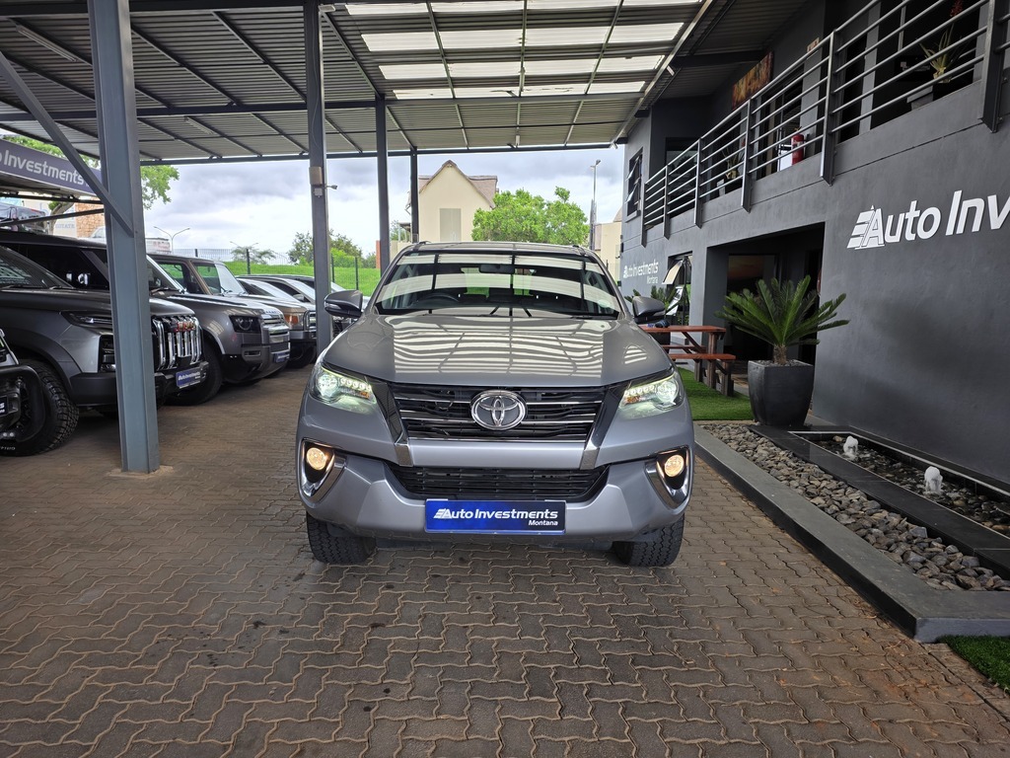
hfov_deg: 73.9
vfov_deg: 58.9
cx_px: 505
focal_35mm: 23
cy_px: 379
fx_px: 671
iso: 16
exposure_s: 1/104
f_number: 1.7
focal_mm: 6.25
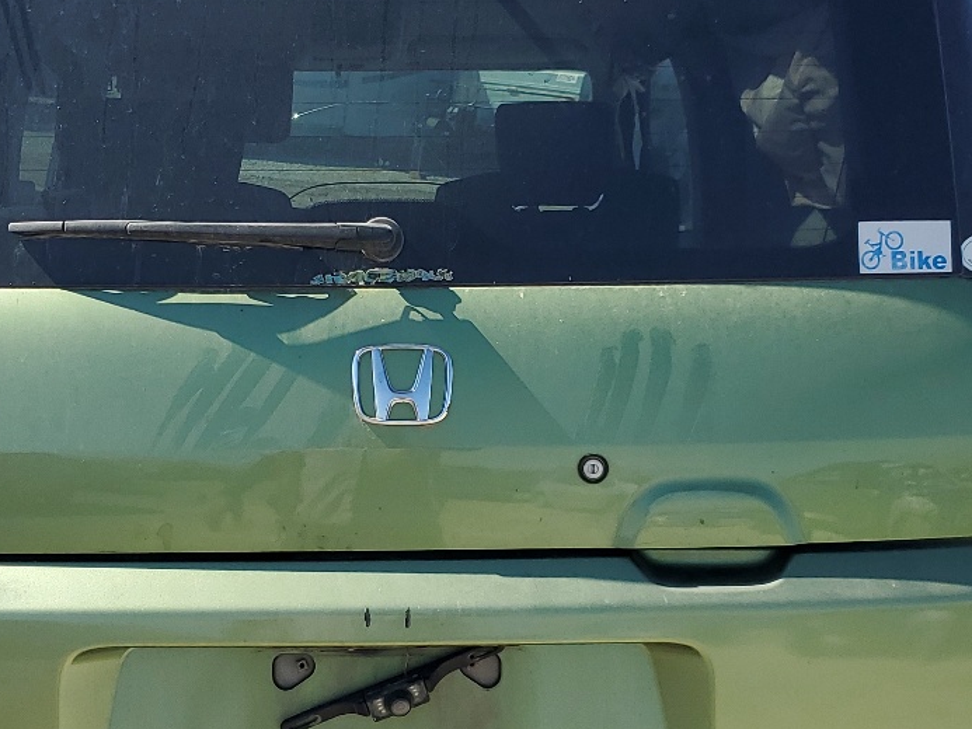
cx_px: 389
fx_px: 1685
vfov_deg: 24.4
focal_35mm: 60
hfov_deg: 32.1
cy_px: 411
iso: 50
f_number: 1.5
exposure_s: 1/2500
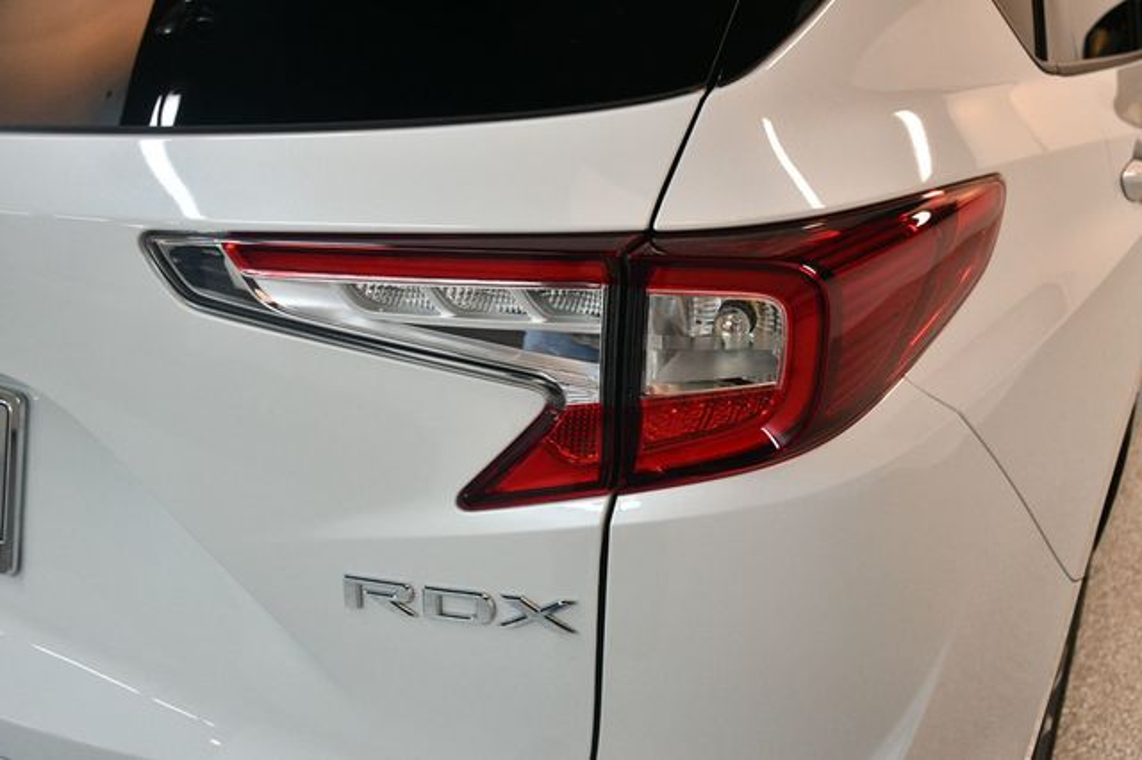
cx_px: 571
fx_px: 1236
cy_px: 380
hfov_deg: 49.6
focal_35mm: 39
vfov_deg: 34.2
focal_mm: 26
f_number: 3.8
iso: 1250
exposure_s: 1/125
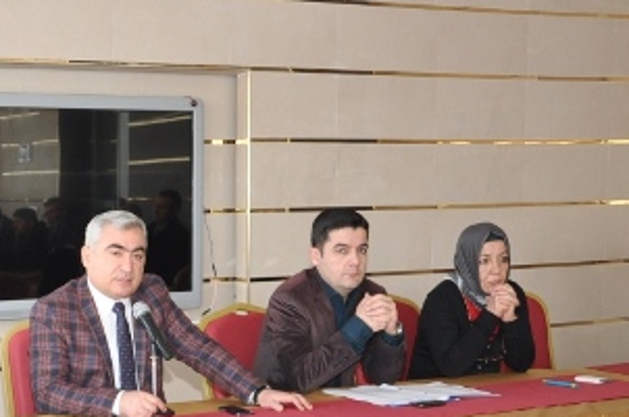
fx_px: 1290
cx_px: 50
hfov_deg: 26.4
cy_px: 386
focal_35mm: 74
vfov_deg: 18.0
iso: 320
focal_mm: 24
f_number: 4
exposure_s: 1/30
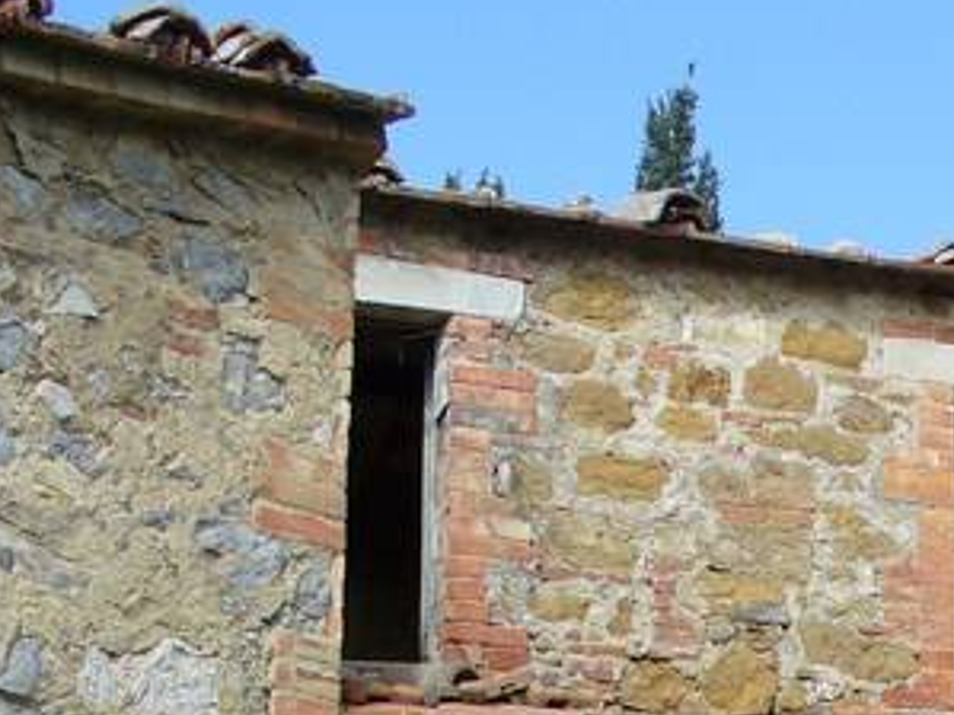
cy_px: 919
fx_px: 2727
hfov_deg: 18.9
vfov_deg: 14.3
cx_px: 1088
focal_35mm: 99
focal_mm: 6.1
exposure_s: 1/200
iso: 80
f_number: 5.6
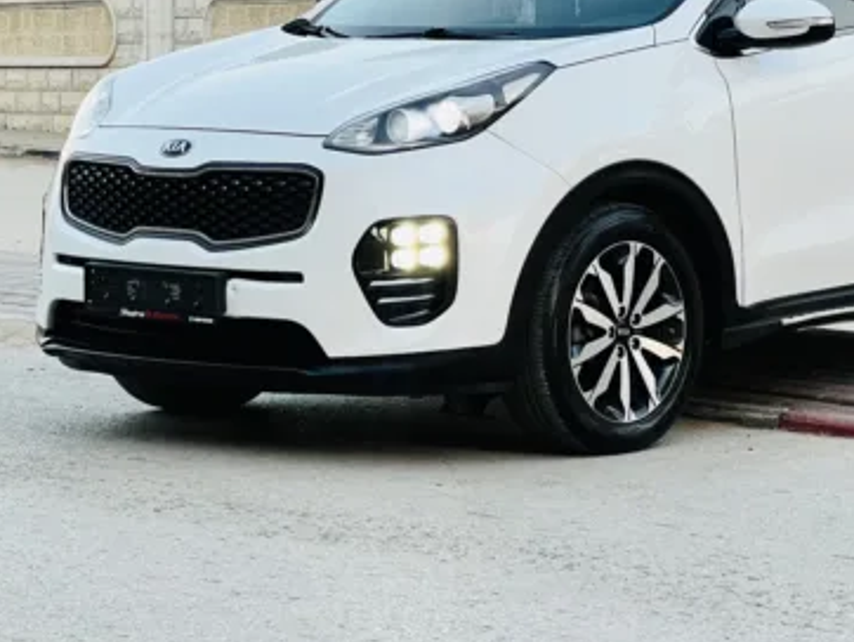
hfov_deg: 14.4
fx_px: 3357
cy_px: 101
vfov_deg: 10.9
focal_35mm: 136
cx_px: 628
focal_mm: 9
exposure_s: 1/99
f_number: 2.8
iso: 100
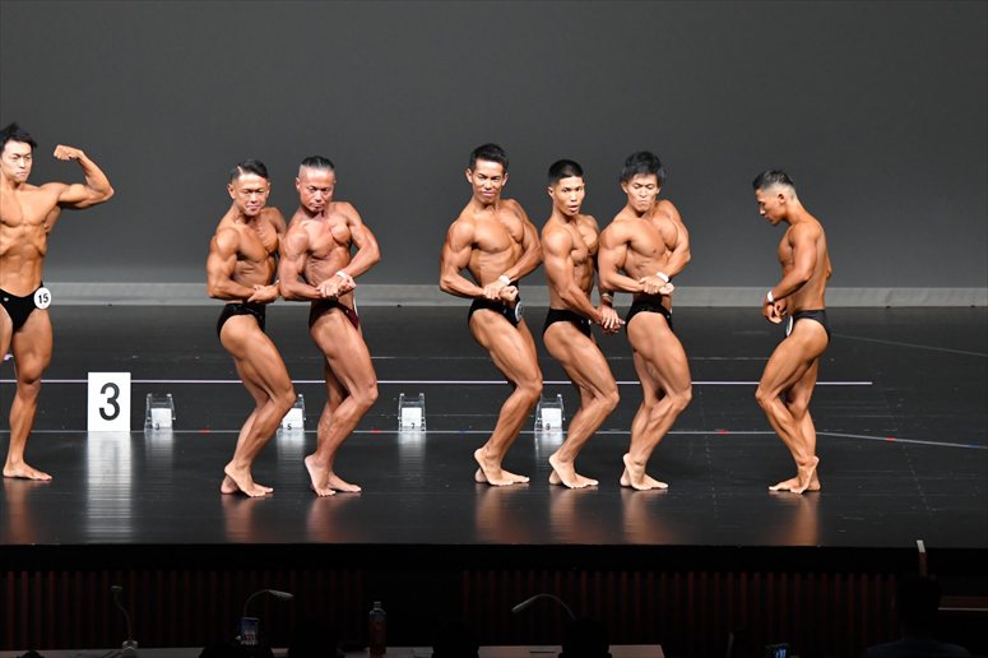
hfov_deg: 11.0
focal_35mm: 187
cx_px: 494
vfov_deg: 7.3
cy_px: 329
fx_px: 5130
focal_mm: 125
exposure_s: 1/400
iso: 4000
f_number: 5.6
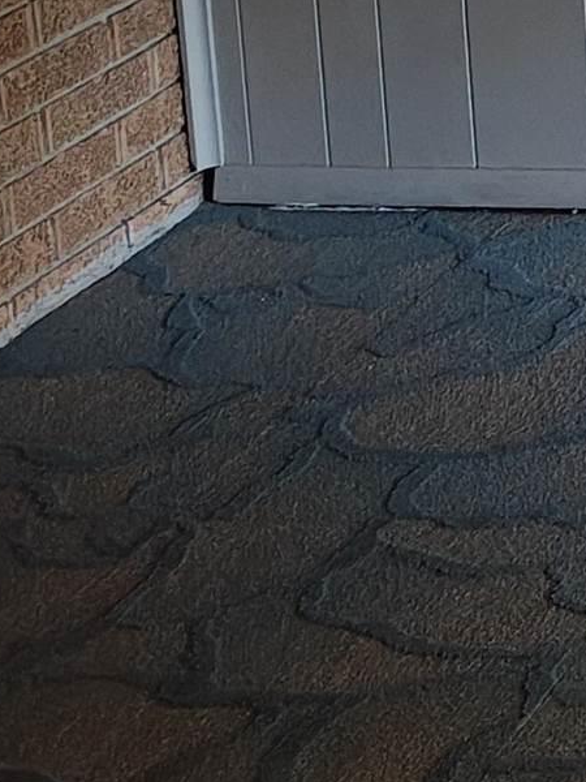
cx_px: 1877
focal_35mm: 128
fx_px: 2889
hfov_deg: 8.9
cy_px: -443
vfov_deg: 14.2
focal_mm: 4.68
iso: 1888
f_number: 1.7
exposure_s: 1/60
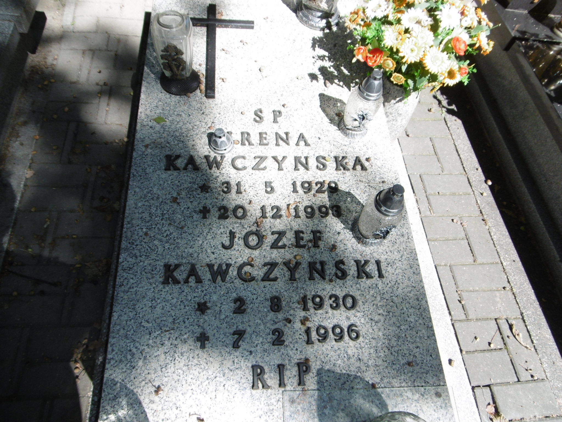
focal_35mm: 24
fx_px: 390
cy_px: 211
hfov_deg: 71.6
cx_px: 281
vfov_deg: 56.8
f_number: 3.1
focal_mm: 4.3
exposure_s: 1/500
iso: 100
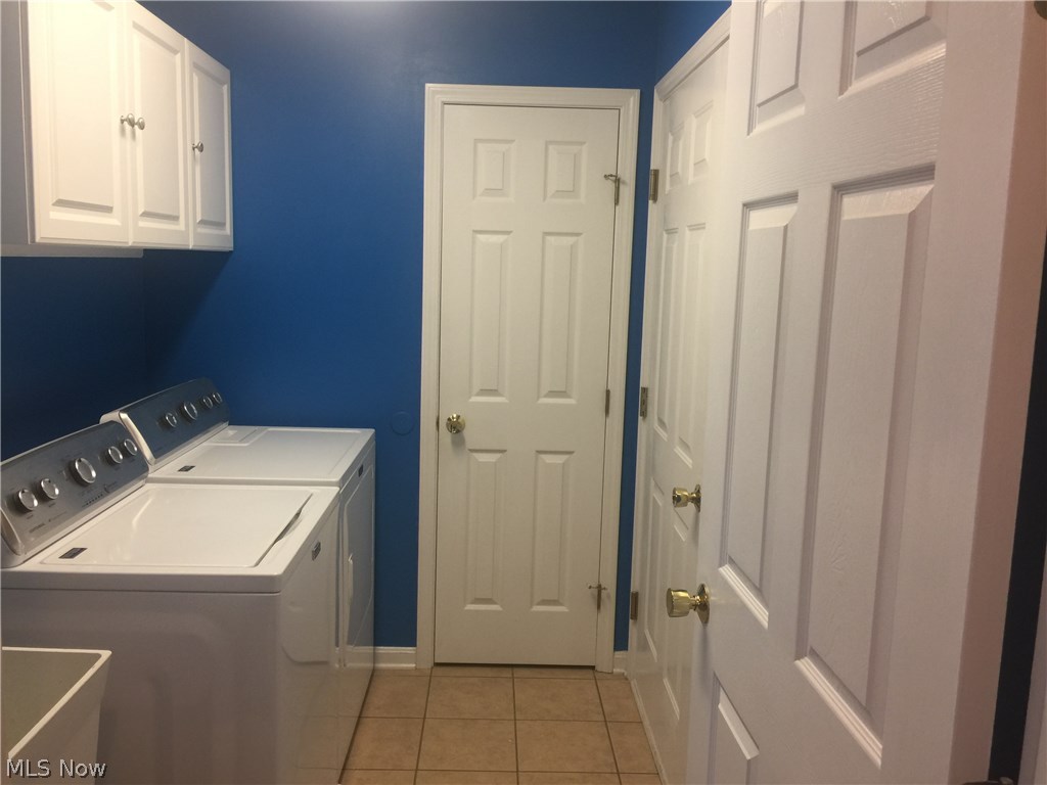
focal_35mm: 29
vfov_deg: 48.2
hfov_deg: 61.7
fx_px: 877
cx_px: 524
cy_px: 392
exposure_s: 1/15
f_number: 2.2
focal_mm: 4.15
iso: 40
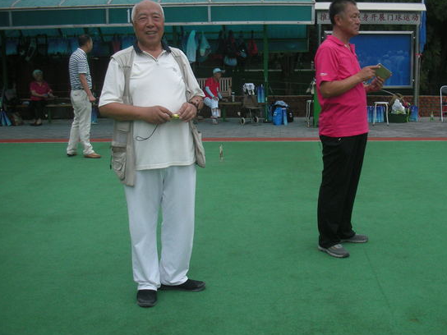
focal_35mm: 45
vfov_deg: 32.2
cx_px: 256
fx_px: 581
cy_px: 167
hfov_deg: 42.0
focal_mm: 5.8
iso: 97
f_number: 7.9
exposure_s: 1/124
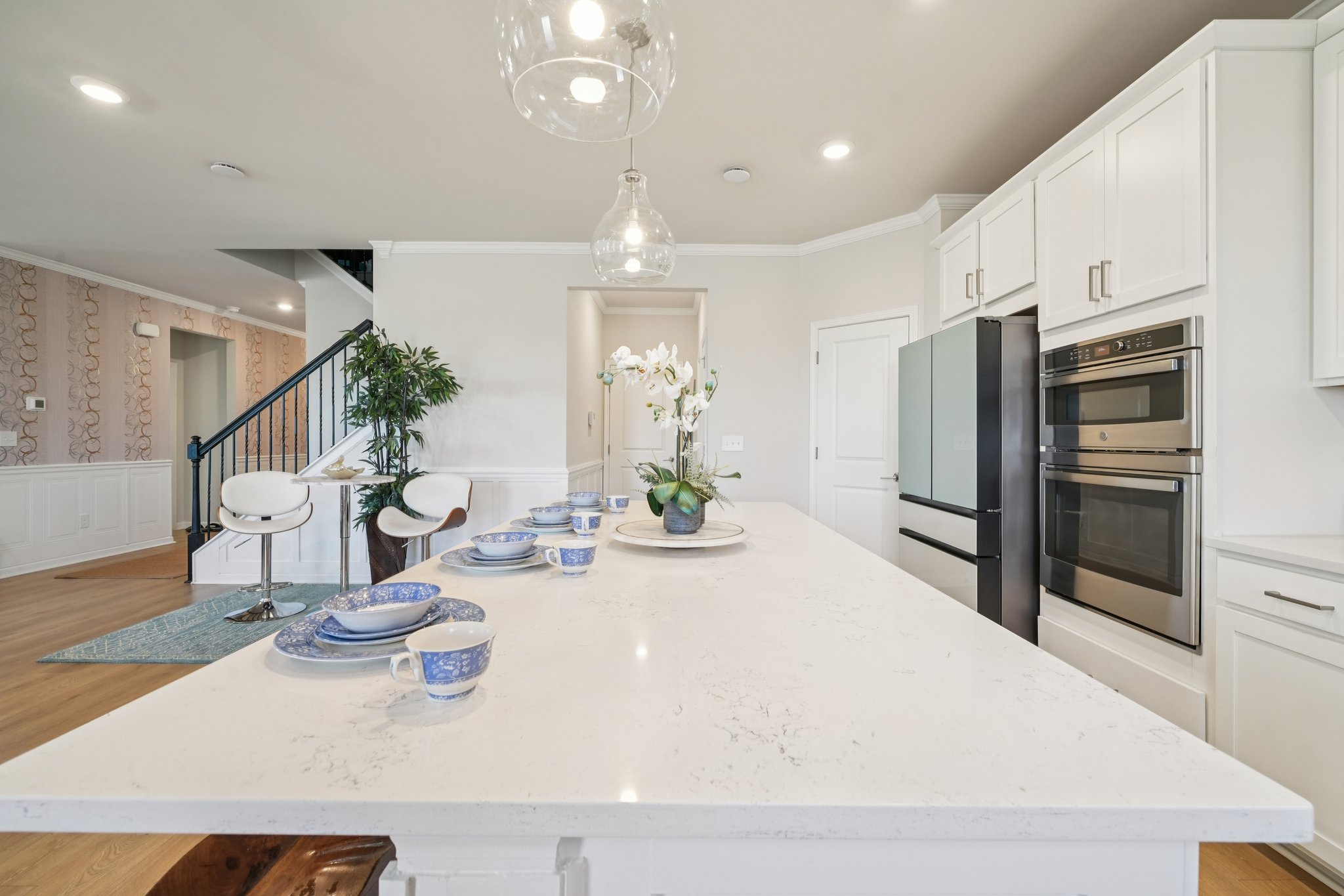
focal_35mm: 14
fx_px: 523
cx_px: 672
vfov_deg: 81.2
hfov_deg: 104.3
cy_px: 448
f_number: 8
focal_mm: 14
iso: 400
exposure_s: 1/13
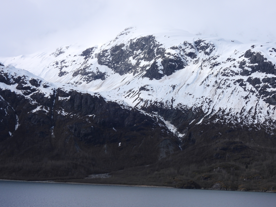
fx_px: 678
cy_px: 104
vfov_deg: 17.4
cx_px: 138
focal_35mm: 85
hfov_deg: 23.0
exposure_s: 1/2000
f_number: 4.5
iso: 100
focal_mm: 15.2
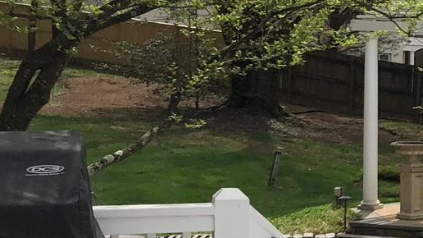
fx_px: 1357
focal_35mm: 121
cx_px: 729
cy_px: 144
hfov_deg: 15.5
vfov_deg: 10.0
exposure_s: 1/1297
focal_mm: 3.99
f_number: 1.8
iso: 20
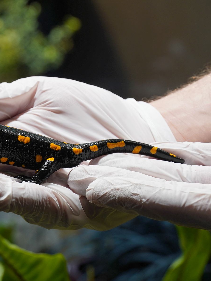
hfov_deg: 8.8
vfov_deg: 11.8
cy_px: 140
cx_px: 11
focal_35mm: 168
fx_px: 1363
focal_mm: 77
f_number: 8
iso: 320
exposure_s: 1/125
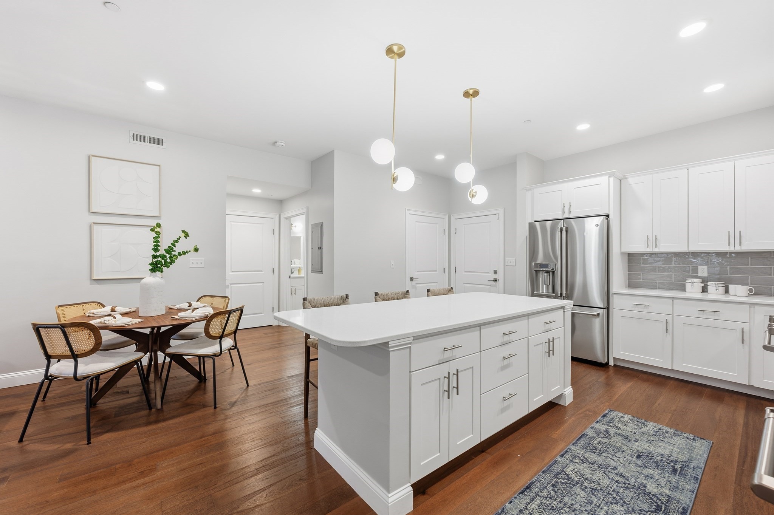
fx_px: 301
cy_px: 258
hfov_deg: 104.3
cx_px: 387
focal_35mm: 14
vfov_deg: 81.1
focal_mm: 14
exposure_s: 1
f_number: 8
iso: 100
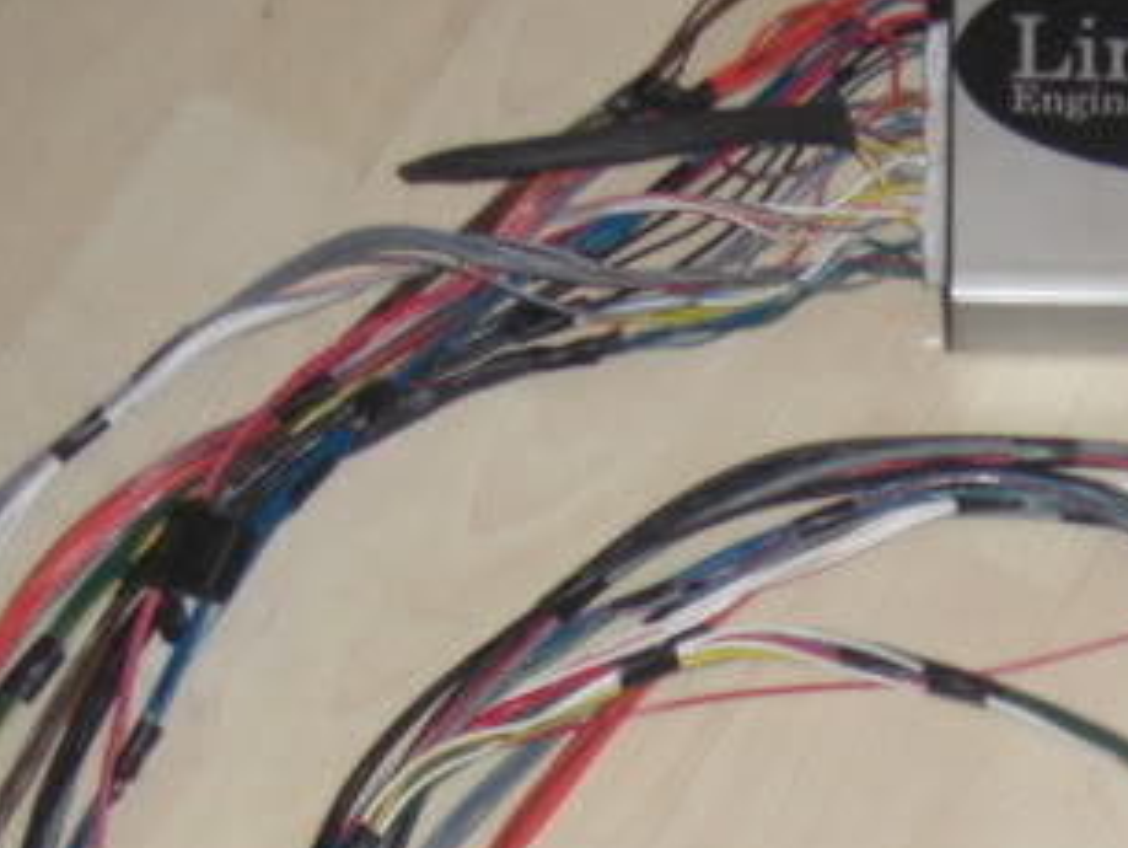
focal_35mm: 127
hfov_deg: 15.2
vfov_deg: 11.4
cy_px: 1080
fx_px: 4142
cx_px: 1117
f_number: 2.8
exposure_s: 1/60
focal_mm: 7.9
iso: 200
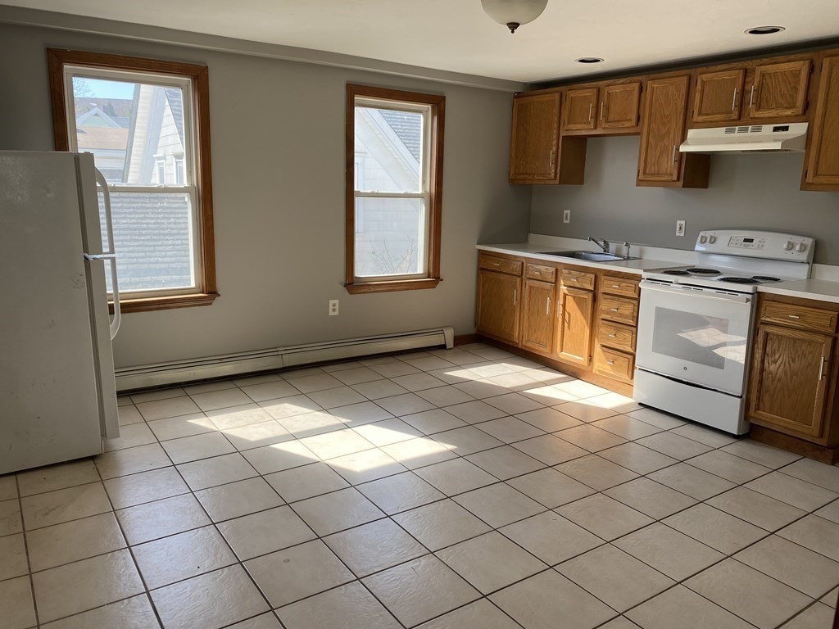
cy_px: 314
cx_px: 420
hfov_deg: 67.3
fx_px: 630
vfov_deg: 53.1
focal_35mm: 26
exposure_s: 1/312
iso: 32
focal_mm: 4.25
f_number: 1.8
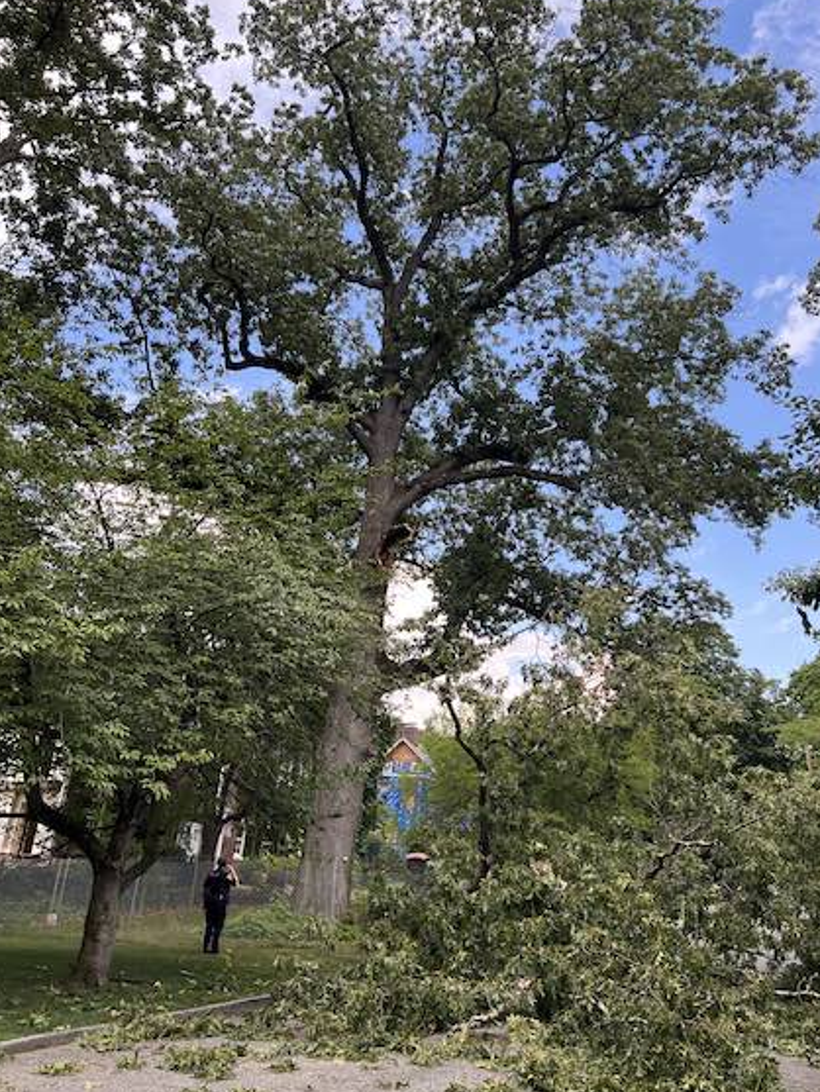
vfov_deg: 63.4
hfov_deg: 49.7
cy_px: 531
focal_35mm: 28
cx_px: 432
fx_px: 884
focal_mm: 5.7
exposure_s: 1/581
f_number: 1.5
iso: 50
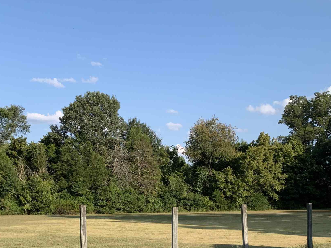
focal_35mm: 49
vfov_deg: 28.8
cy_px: 210
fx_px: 469
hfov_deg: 38.8
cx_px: 141
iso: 25
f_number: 1.8
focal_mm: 4.25
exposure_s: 1/1490
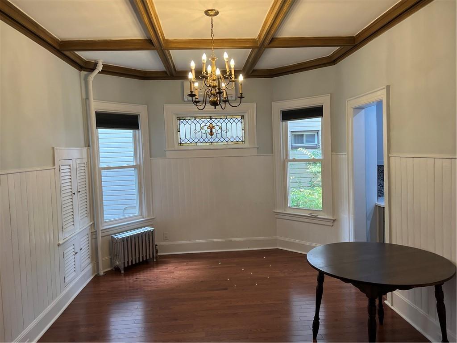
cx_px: 228
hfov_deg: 67.3
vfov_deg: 53.1
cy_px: 172
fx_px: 343
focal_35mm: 26
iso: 125
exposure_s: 1/120
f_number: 1.5
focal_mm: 5.7
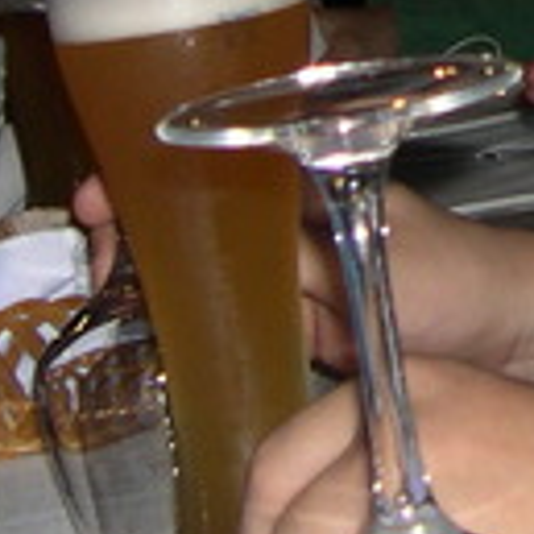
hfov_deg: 8.2
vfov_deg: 8.2
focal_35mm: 208
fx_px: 3630
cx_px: 902
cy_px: -319
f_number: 2.8
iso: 100
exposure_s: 1/60
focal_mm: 8
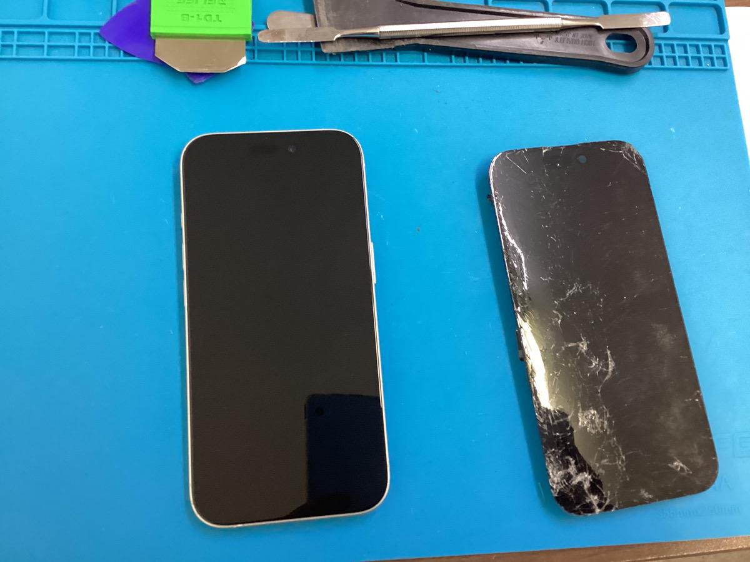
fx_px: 672
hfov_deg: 58.4
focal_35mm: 31
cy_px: 281
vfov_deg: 45.4
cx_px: 375
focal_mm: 3.3
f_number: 2.4
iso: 200
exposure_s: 1/50
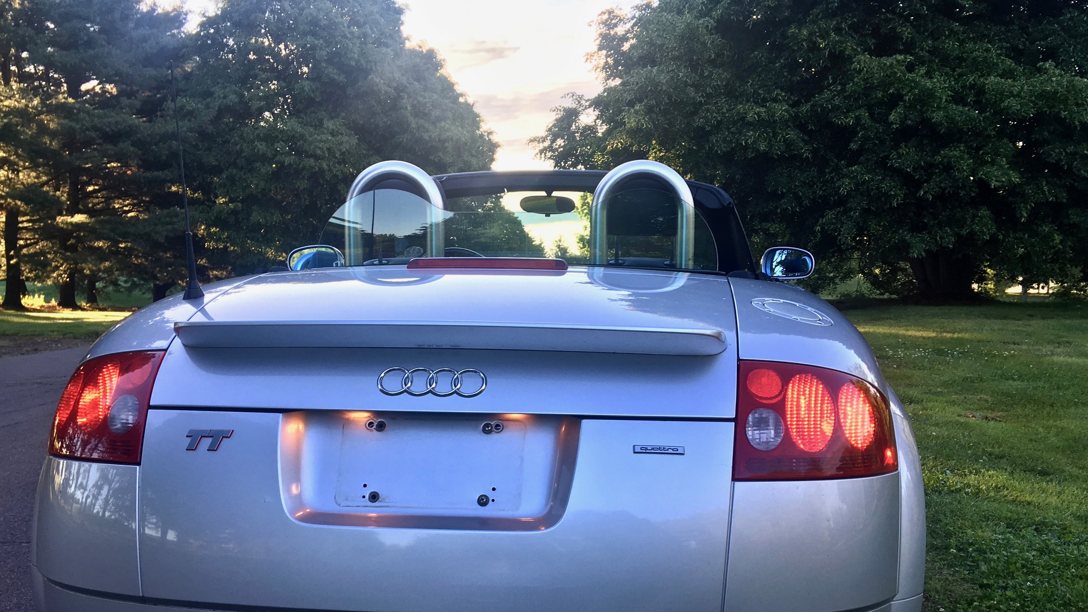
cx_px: 519
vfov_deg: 31.7
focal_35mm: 37
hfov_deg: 54.0
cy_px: 421
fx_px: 1067
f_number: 2.2
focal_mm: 4.15
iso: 25
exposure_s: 1/120
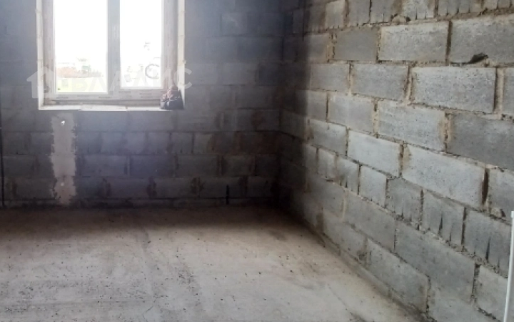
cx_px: 110
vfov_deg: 49.0
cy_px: 79
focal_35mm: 24
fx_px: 336
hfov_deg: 68.3
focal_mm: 1.42
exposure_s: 1/50
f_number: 2.2
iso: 125
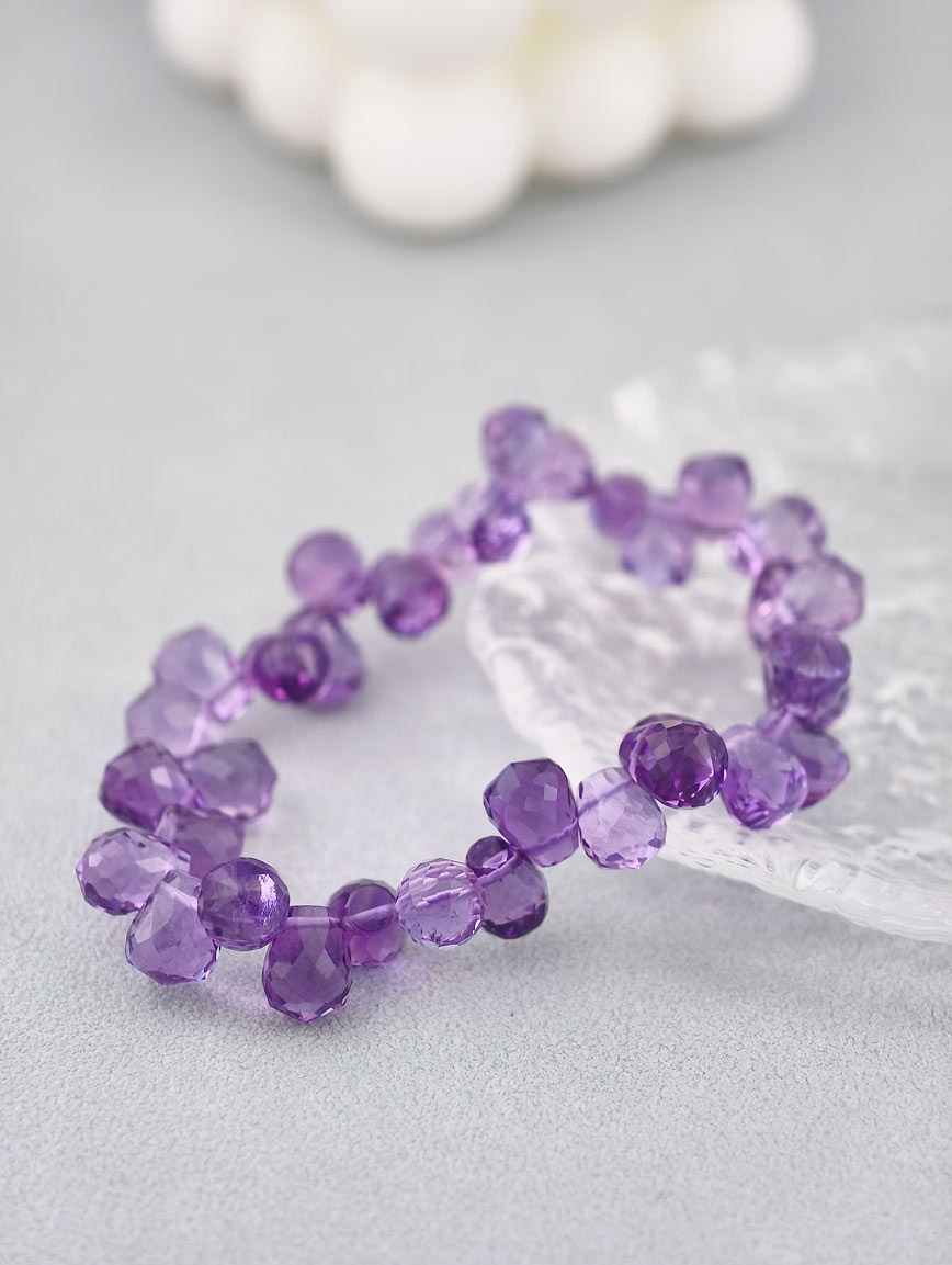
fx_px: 3109
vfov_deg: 23.0
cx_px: 476
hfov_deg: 17.4
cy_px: 632
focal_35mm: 85
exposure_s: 1/160
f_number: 2.67
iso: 125
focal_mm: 22.48
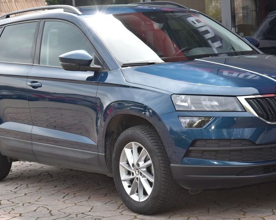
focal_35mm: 109
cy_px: 115
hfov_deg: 17.6
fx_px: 890
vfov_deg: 14.1
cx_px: 158
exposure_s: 1/200
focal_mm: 75
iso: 500
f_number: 11
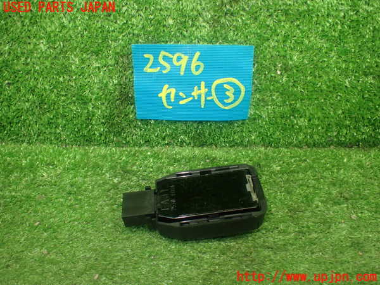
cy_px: 142
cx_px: 190
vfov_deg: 46.8
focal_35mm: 30
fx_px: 329
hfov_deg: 60.0
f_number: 2.3
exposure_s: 1/125
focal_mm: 5.4
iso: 640
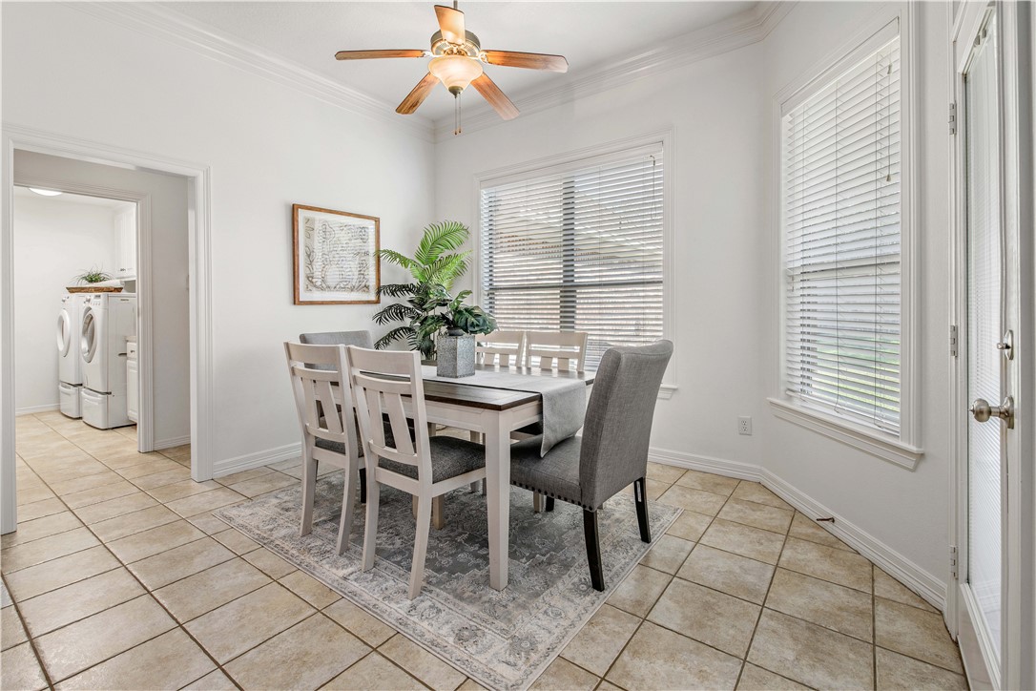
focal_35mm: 15
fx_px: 432
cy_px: 346
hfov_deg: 100.4
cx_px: 518
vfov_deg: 77.3
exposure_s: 1/10
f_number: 7.1
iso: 250
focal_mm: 15
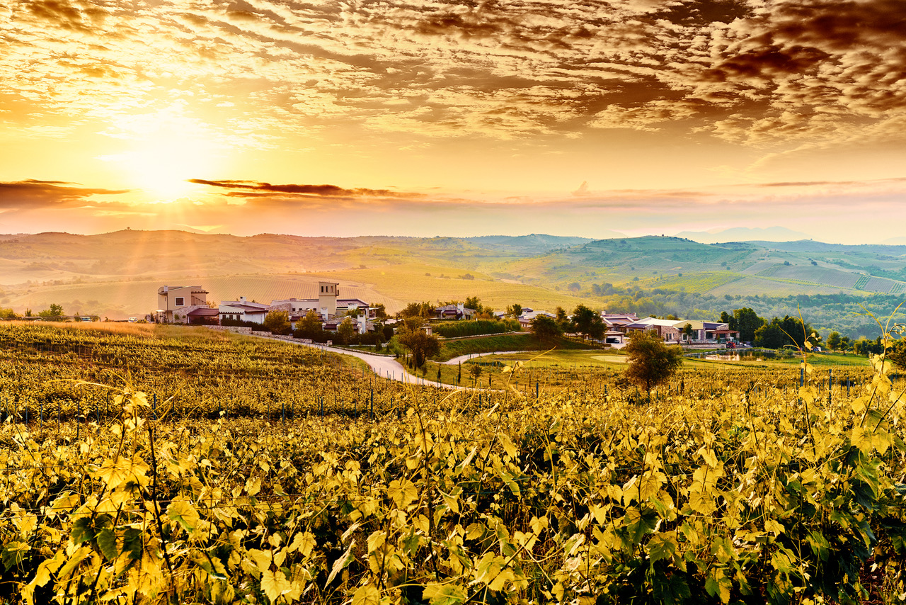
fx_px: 881
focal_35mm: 35
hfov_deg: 54.4
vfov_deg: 37.9
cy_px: 302
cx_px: 453
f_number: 10
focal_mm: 35
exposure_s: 1/100
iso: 100
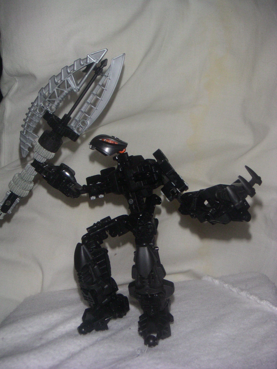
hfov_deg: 30.3
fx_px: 512
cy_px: 184
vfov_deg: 39.7
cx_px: 138
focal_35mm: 48
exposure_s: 1/50
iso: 160
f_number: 6.9
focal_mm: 7.5
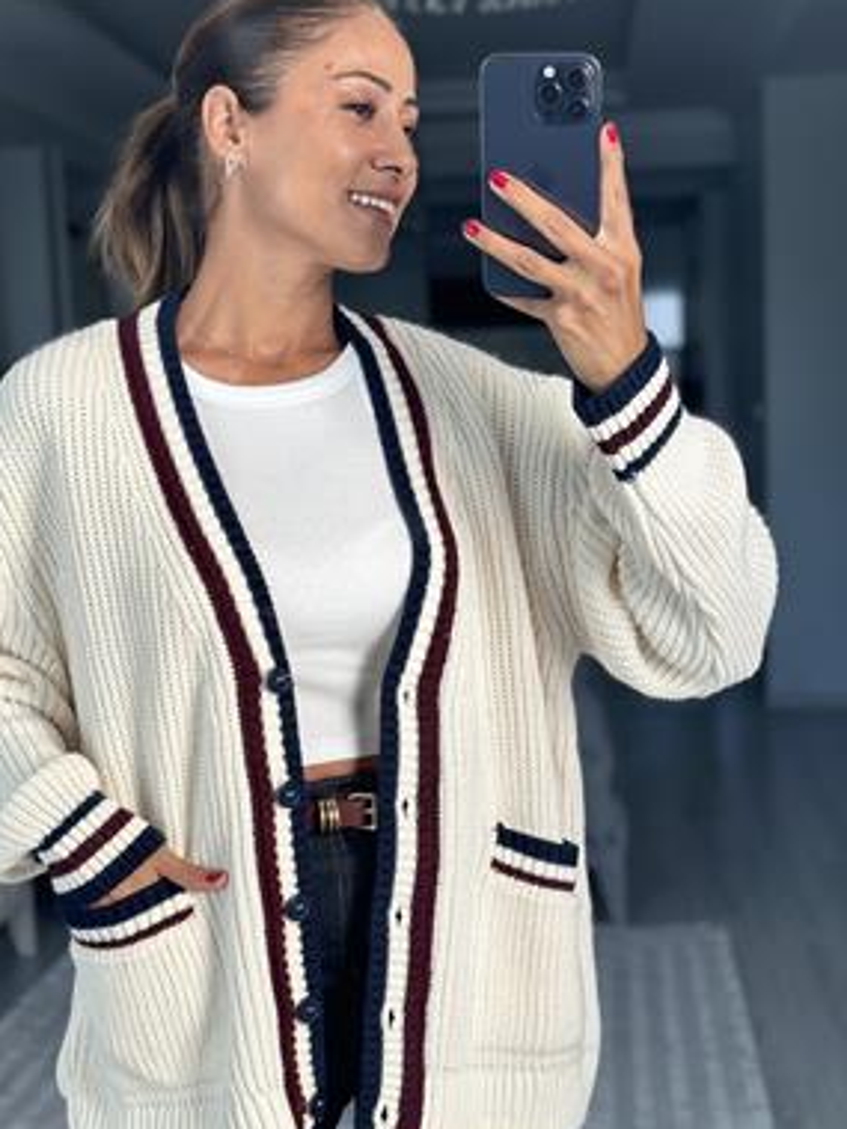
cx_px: 318
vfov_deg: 30.2
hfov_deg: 22.9
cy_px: 627
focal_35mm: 64
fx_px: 2088
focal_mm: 6.86
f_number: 1.78
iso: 80
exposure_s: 1/227
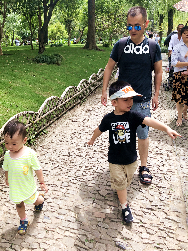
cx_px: 79
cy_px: 123
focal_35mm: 33
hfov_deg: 42.8
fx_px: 239
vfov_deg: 55.3
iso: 20
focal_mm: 3.99
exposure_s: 1/306
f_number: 1.8
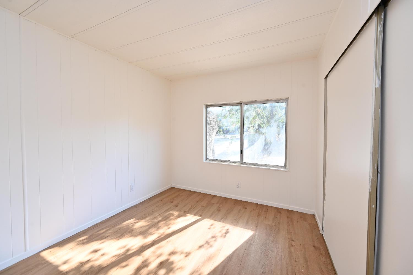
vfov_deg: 81.1
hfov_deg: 104.3
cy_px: 138
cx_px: 206
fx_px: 160
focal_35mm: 14
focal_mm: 14
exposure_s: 1/200
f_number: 7.1
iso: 800
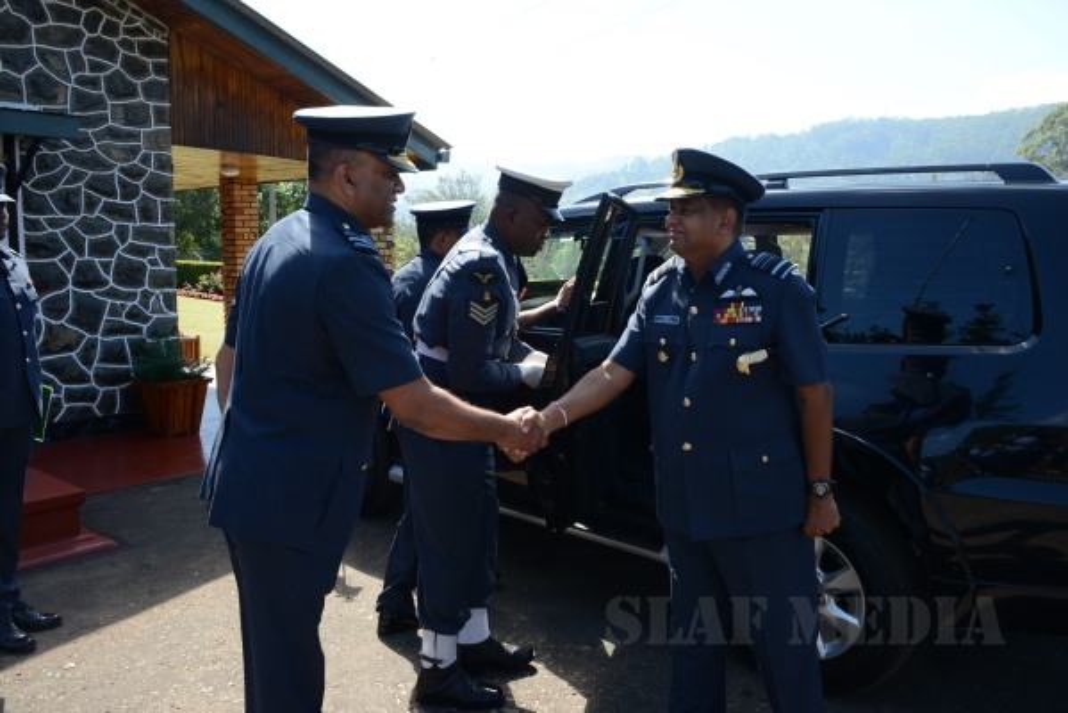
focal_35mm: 28
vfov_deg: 46.4
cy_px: 356
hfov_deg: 65.4
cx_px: 534
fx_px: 831
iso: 320
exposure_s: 1/160
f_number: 9
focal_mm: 28
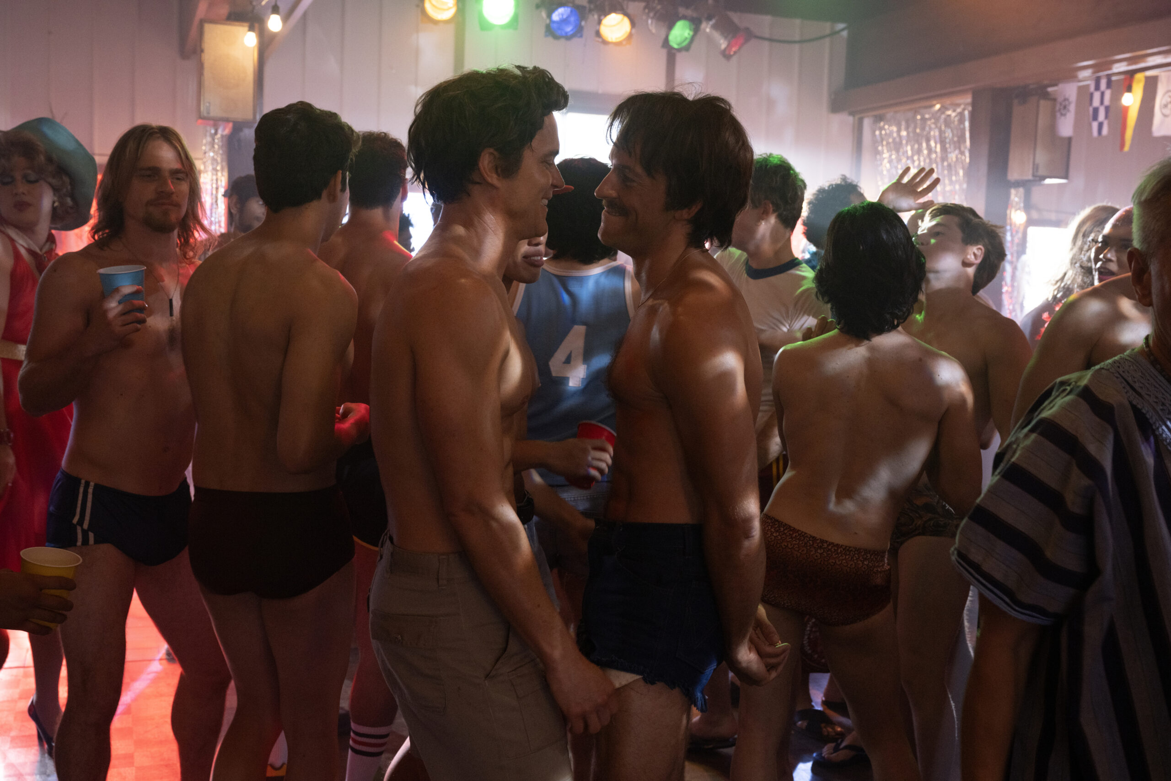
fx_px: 1301
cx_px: 586
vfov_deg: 33.4
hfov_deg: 48.5
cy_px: 390
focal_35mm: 40
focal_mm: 40
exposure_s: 1/160
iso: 1000
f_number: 5.6
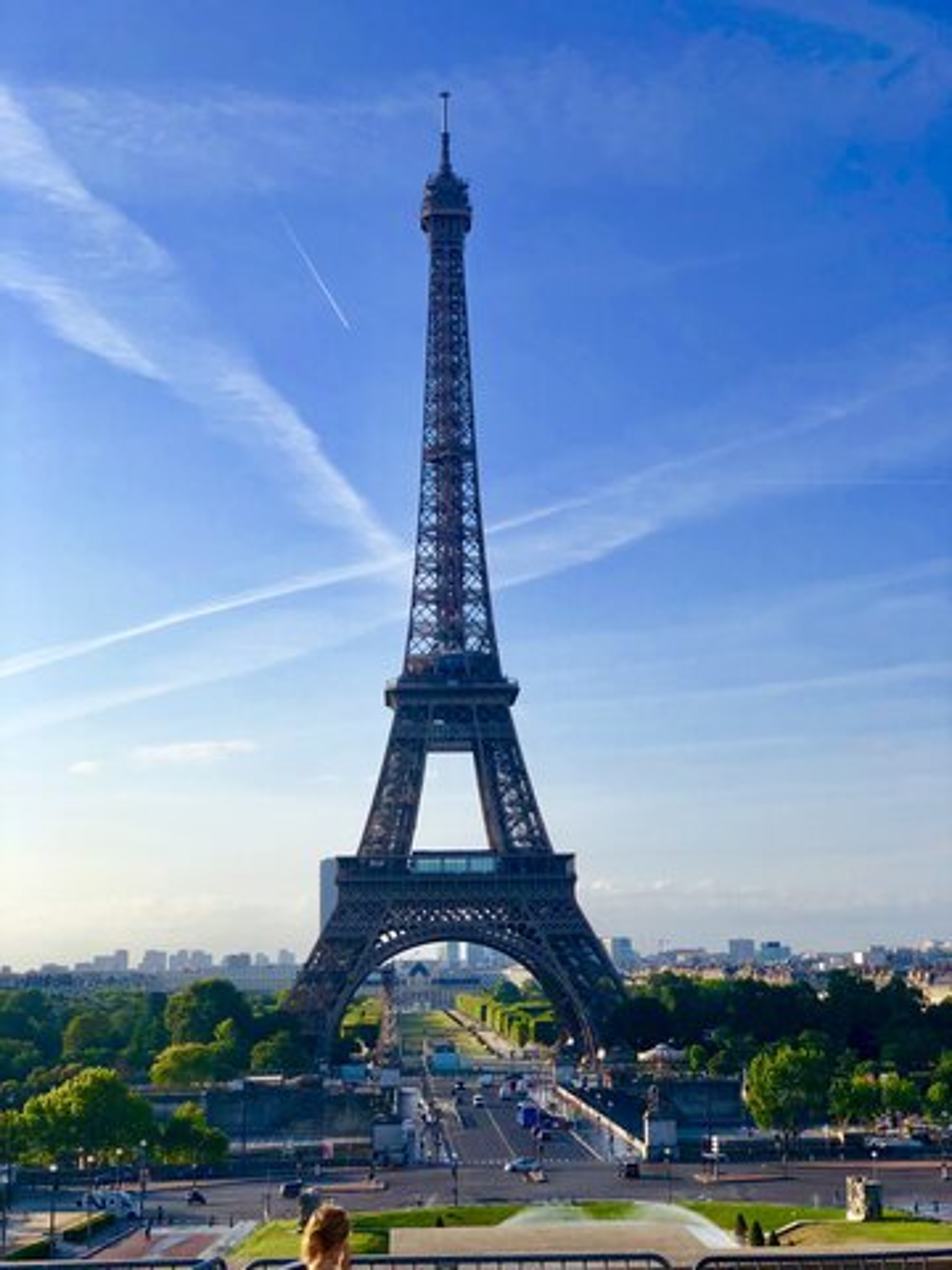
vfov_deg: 36.8
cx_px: 476
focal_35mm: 52
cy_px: 635
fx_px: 1907
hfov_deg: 28.0
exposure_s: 1/1372
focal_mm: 6
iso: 16
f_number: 2.4
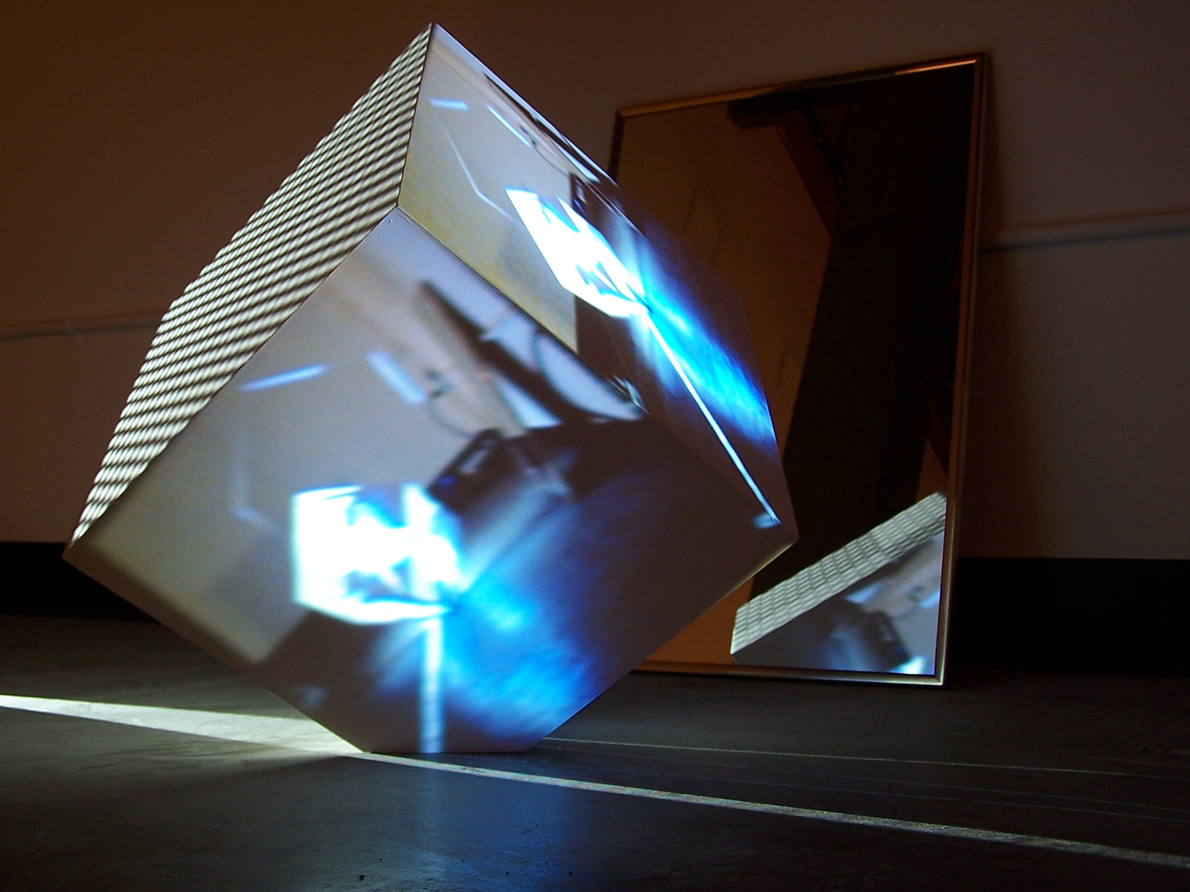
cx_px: 595
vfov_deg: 33.6
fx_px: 1478
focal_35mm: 43
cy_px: 446
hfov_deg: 43.9
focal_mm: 7.1
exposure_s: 1/8
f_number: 2.8
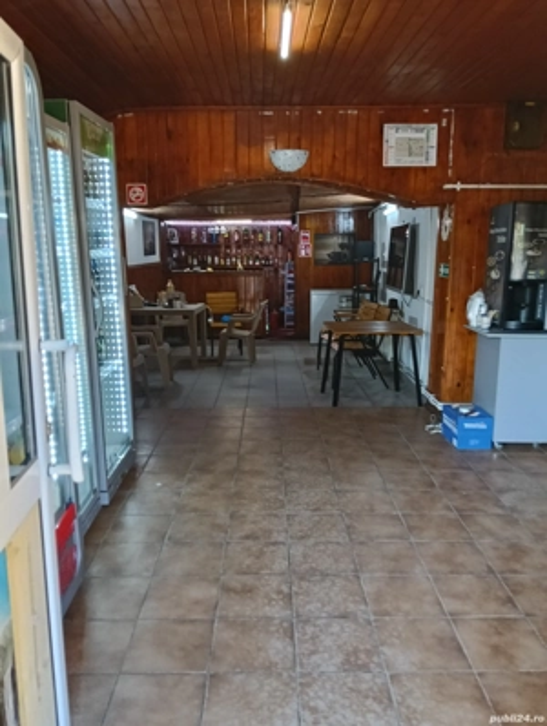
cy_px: 363
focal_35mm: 27
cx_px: 274
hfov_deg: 51.5
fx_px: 567
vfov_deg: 65.2
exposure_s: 1/33.3
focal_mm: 3.98
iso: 400
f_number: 1.8
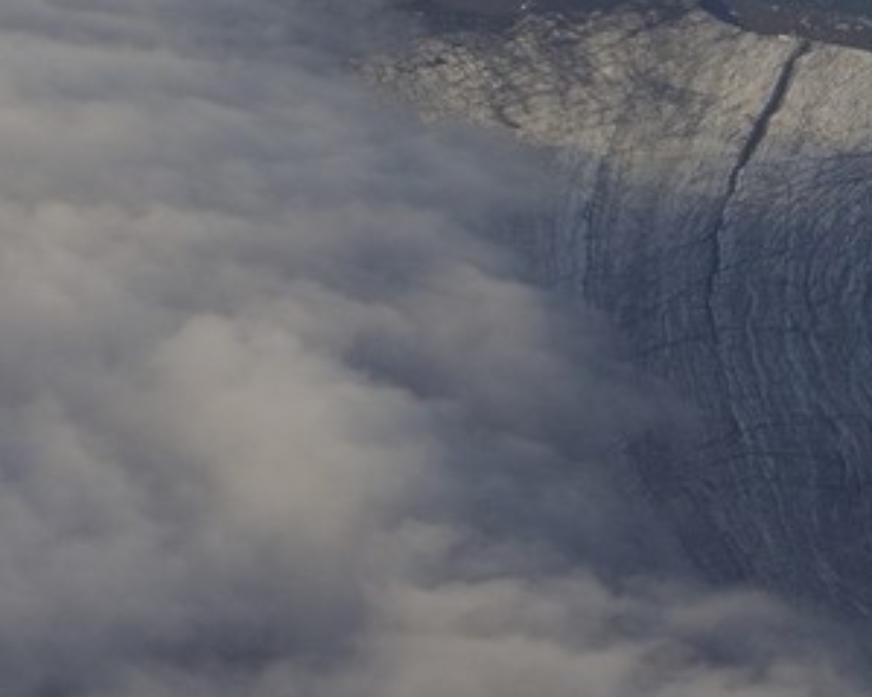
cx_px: -980
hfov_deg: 6.7
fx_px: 7121
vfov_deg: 5.5
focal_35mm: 276
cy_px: -793
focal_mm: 55
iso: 200
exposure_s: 1/320
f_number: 10
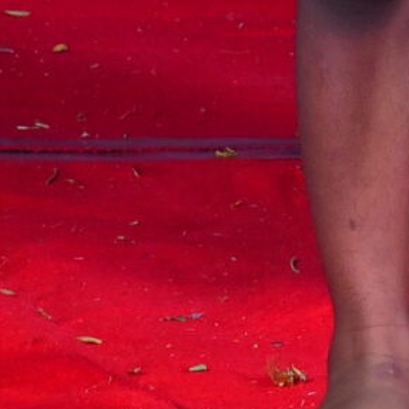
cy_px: -621
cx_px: 1160
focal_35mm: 568
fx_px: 7593
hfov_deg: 3.0
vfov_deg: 3.0
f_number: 11
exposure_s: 1/125
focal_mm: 75
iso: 640
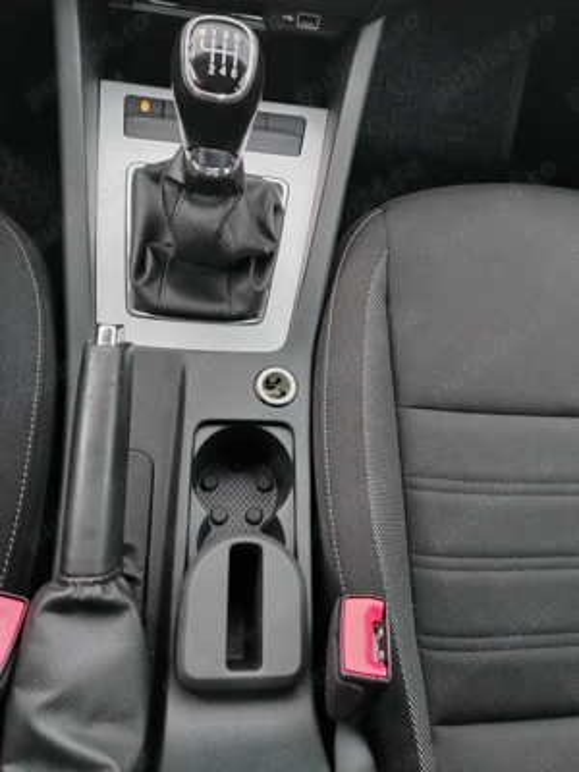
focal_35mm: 24
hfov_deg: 56.8
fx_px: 535
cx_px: 290
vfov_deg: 71.6
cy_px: 386
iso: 1123
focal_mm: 5.25
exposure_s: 1/25
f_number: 1.75
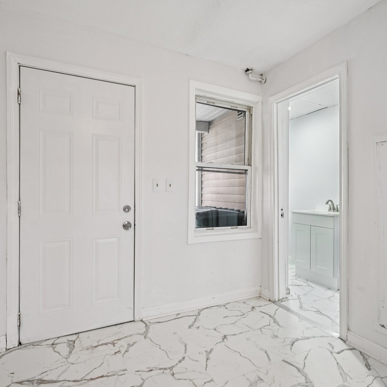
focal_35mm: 21
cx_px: 204
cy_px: 189
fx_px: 266
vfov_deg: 72.1
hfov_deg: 72.1
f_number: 8
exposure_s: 1/13
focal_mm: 16
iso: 400
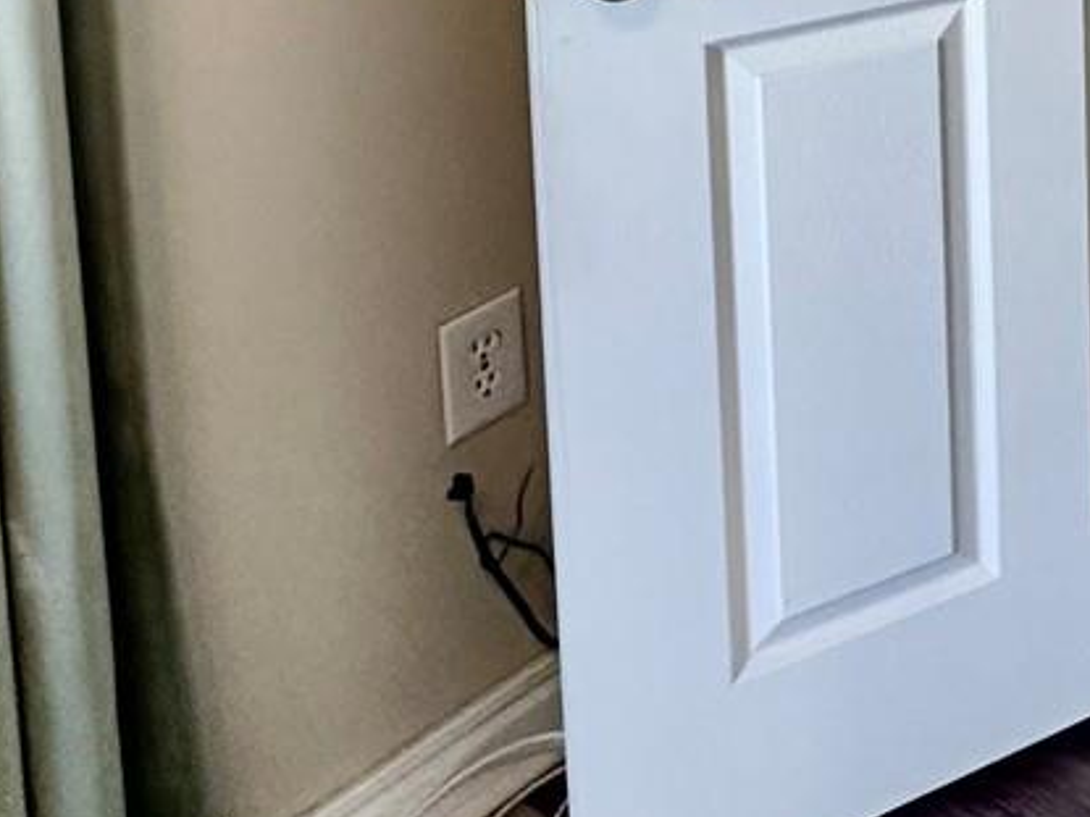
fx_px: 1700
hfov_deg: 27.9
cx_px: 1494
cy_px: -473
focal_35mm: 54
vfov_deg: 21.6
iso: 200
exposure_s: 1/120
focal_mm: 2.22
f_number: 2.2
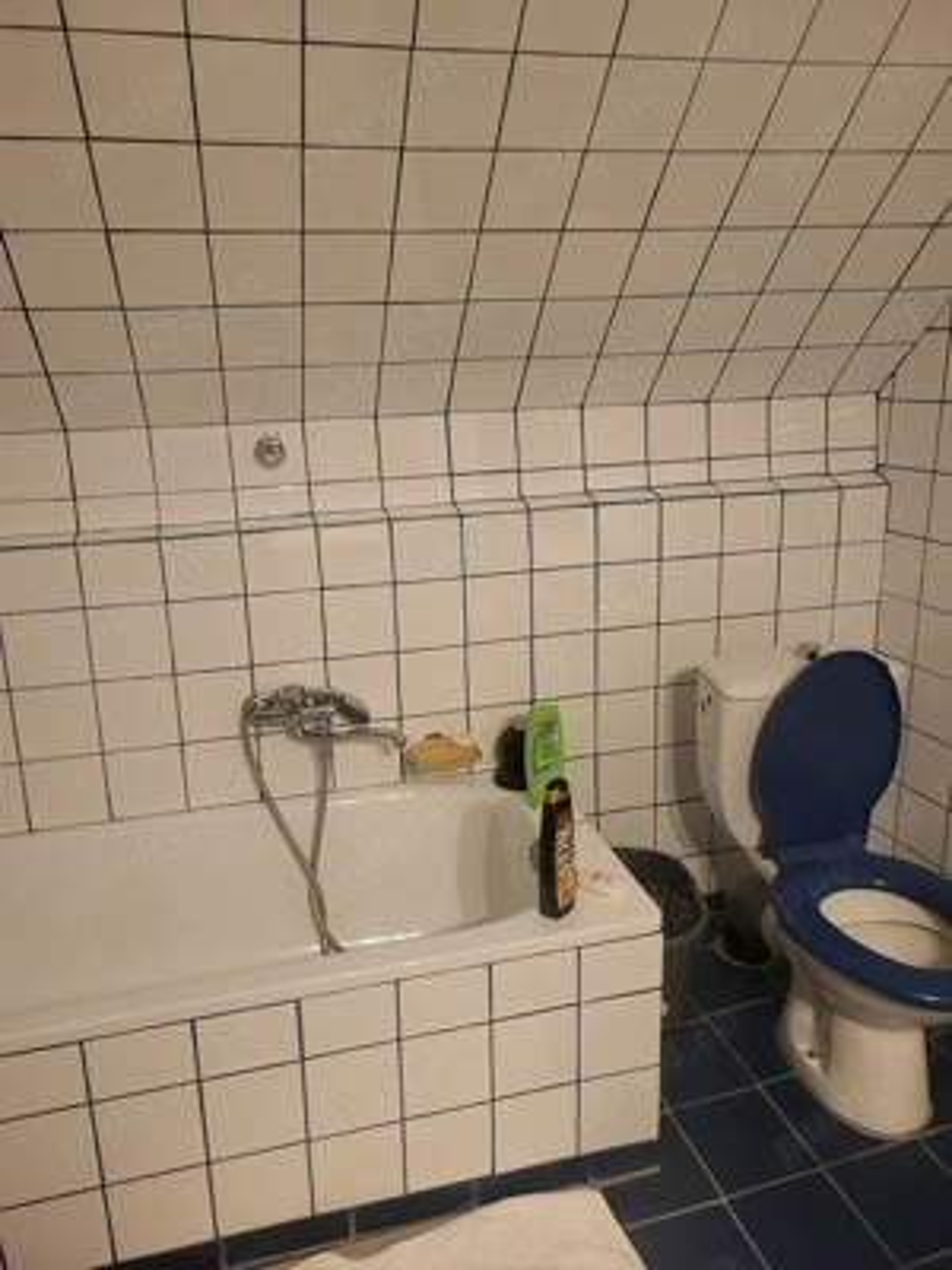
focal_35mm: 26
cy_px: 635
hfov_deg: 53.1
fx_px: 953
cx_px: 476
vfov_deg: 67.3
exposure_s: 1/50.3
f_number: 1.8
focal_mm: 5.4
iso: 640
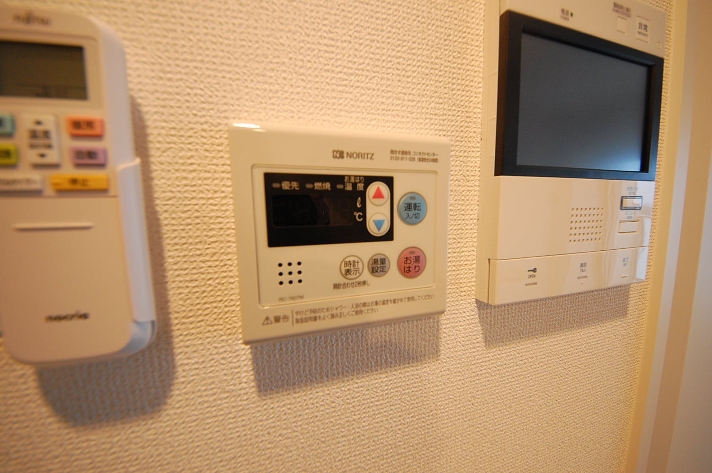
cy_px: 236
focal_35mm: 12
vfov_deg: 89.9
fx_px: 237
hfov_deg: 112.7
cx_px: 356
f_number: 4.5
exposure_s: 1/40
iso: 800
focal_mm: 8
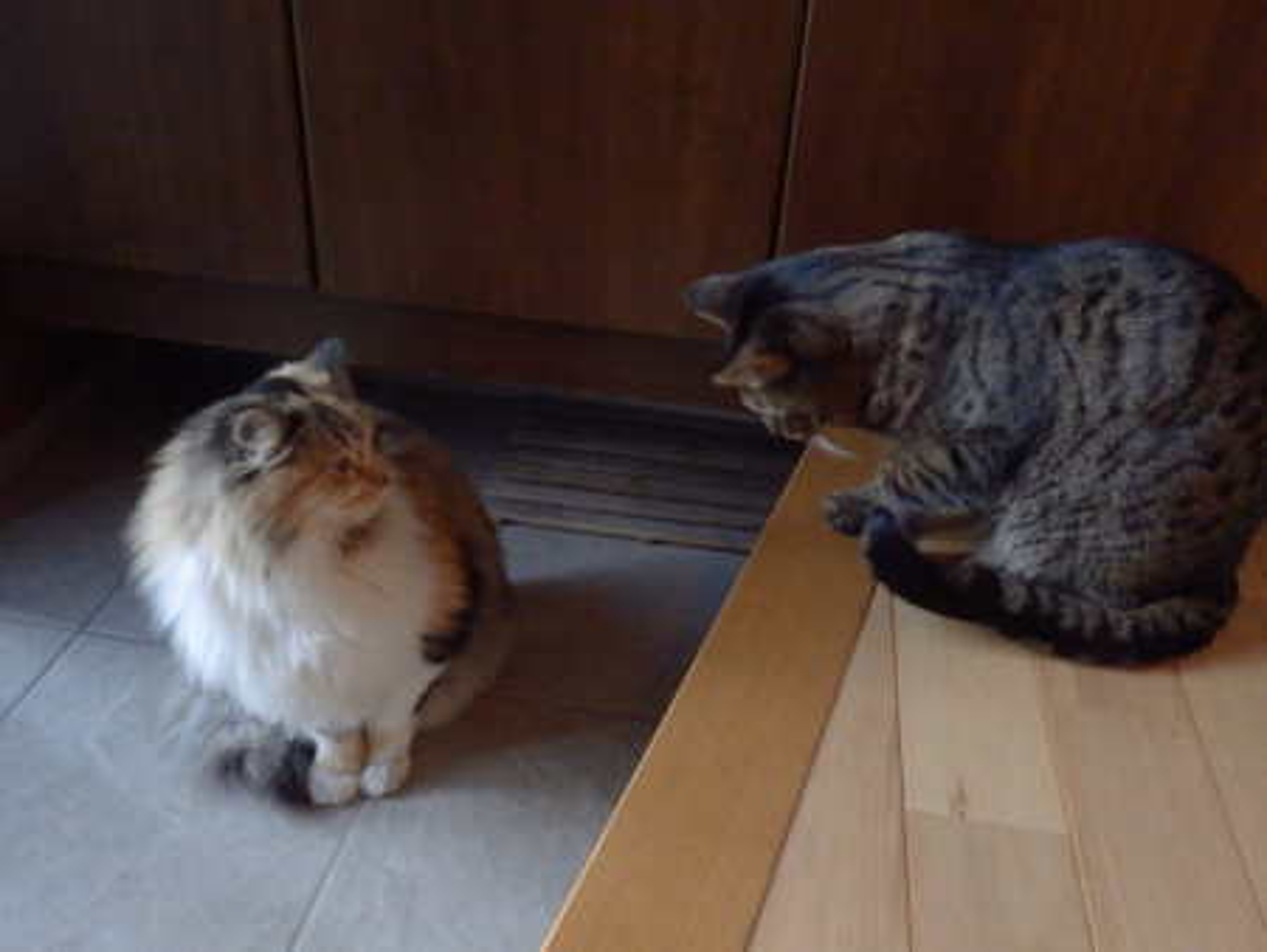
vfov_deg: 46.8
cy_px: 476
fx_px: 1099
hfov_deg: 59.9
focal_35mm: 30
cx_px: 634
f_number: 3.3
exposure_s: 1/40
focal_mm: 5.5
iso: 1600
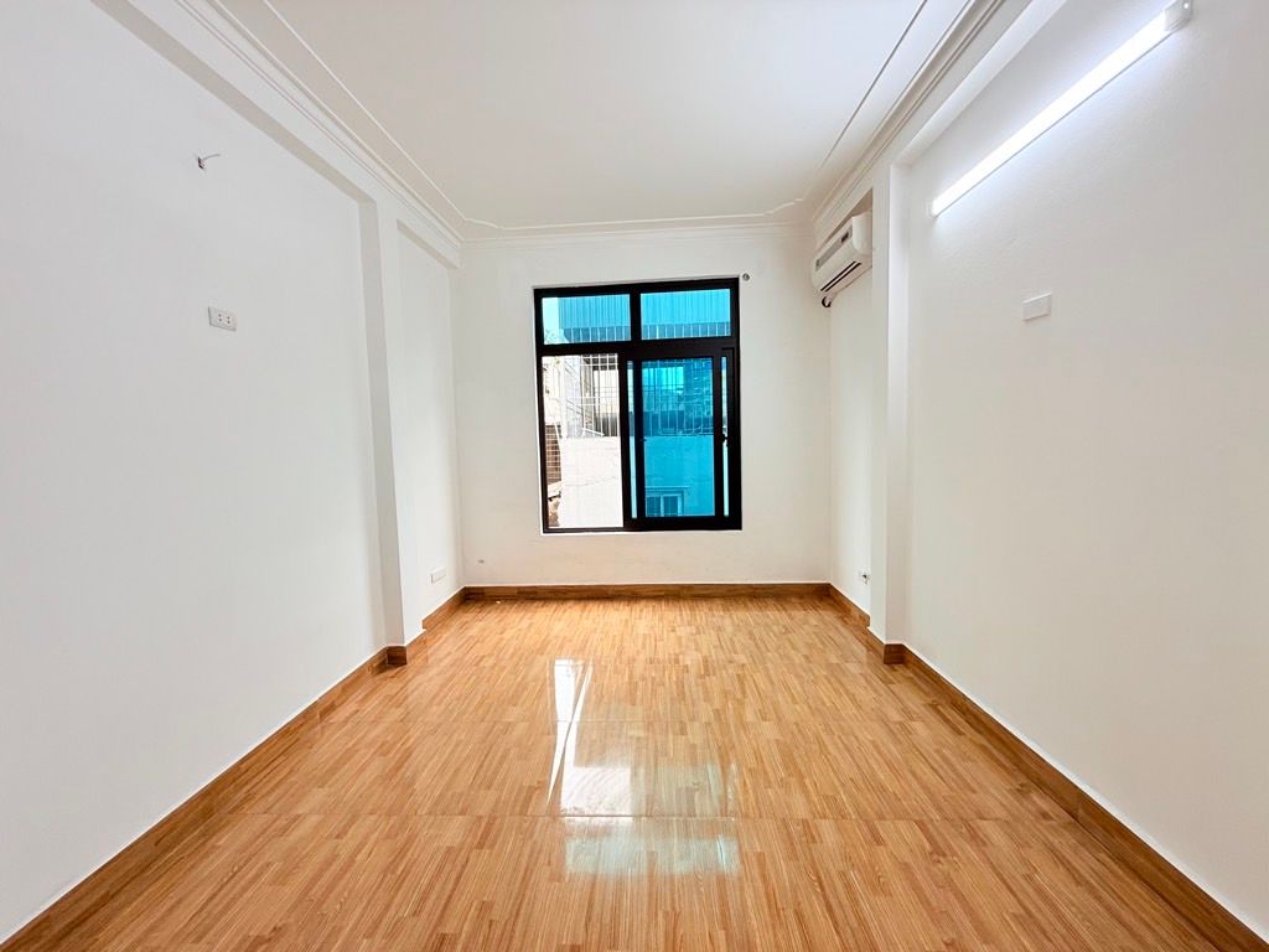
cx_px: 634
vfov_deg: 85.7
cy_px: 476
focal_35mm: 14
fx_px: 513
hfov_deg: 102.1
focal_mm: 2.22
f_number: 2.2
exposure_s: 1/99
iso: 80
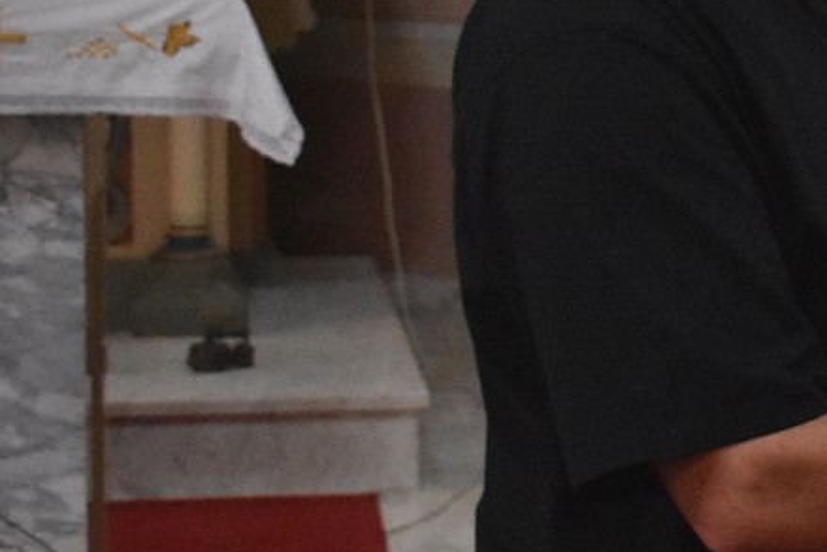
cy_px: 151
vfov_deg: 9.7
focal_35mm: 142
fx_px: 3263
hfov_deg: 13.1
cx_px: 1477
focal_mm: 26
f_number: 4
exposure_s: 1/640
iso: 5000
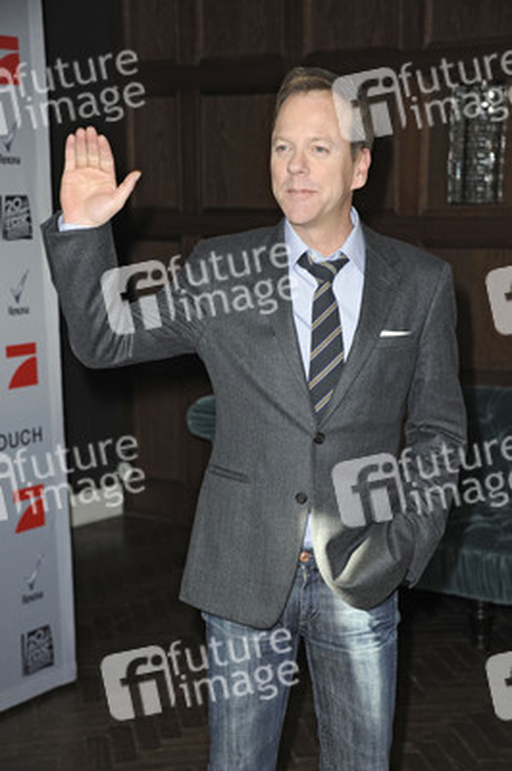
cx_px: 256
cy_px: 386
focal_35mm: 72
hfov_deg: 18.9
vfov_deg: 28.1
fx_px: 1539
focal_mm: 72
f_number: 5.6
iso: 800
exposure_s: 1/160
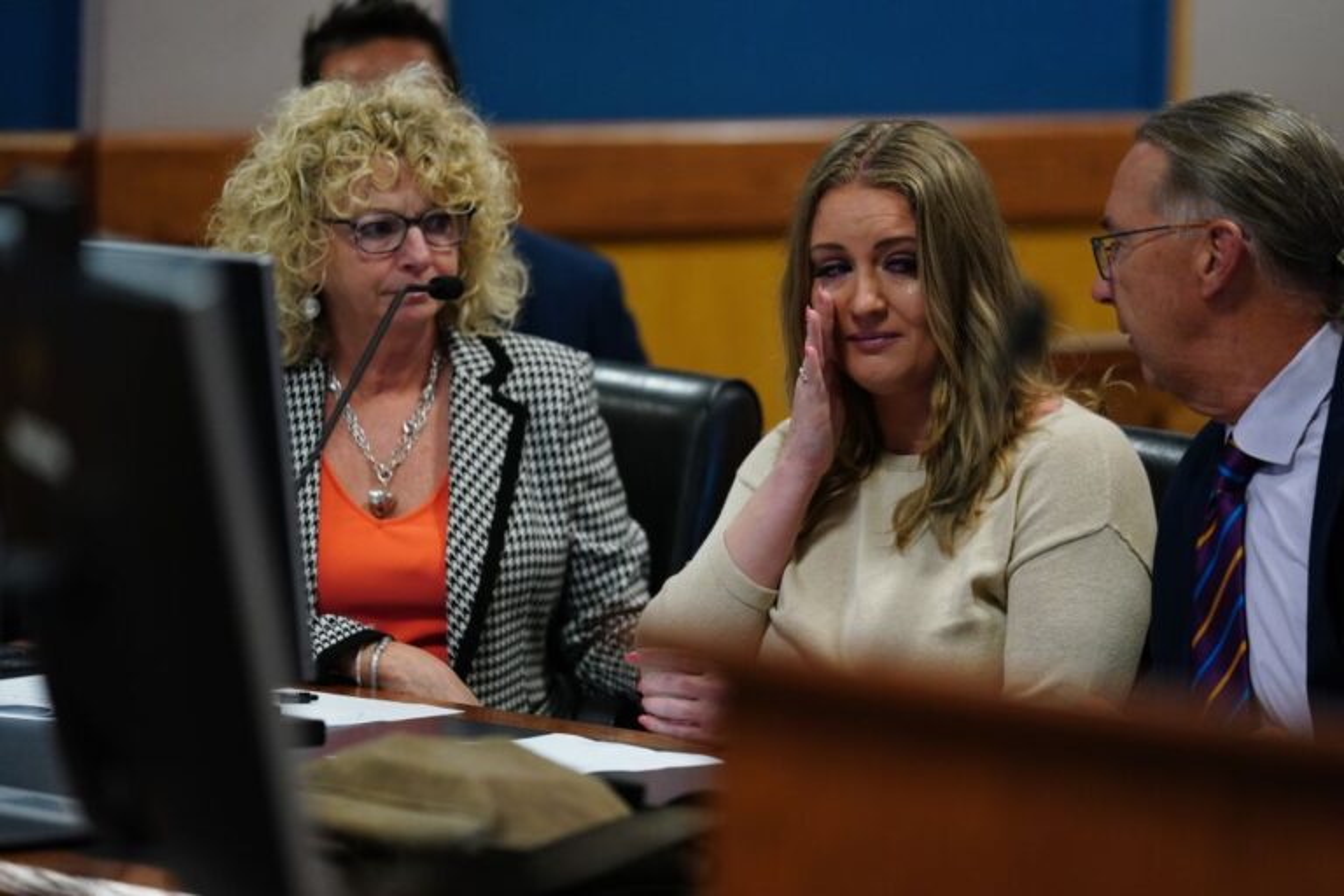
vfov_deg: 6.9
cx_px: 672
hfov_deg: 10.3
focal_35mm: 200
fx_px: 7466
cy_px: 448
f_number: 2.8
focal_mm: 200
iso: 3200
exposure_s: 1/500
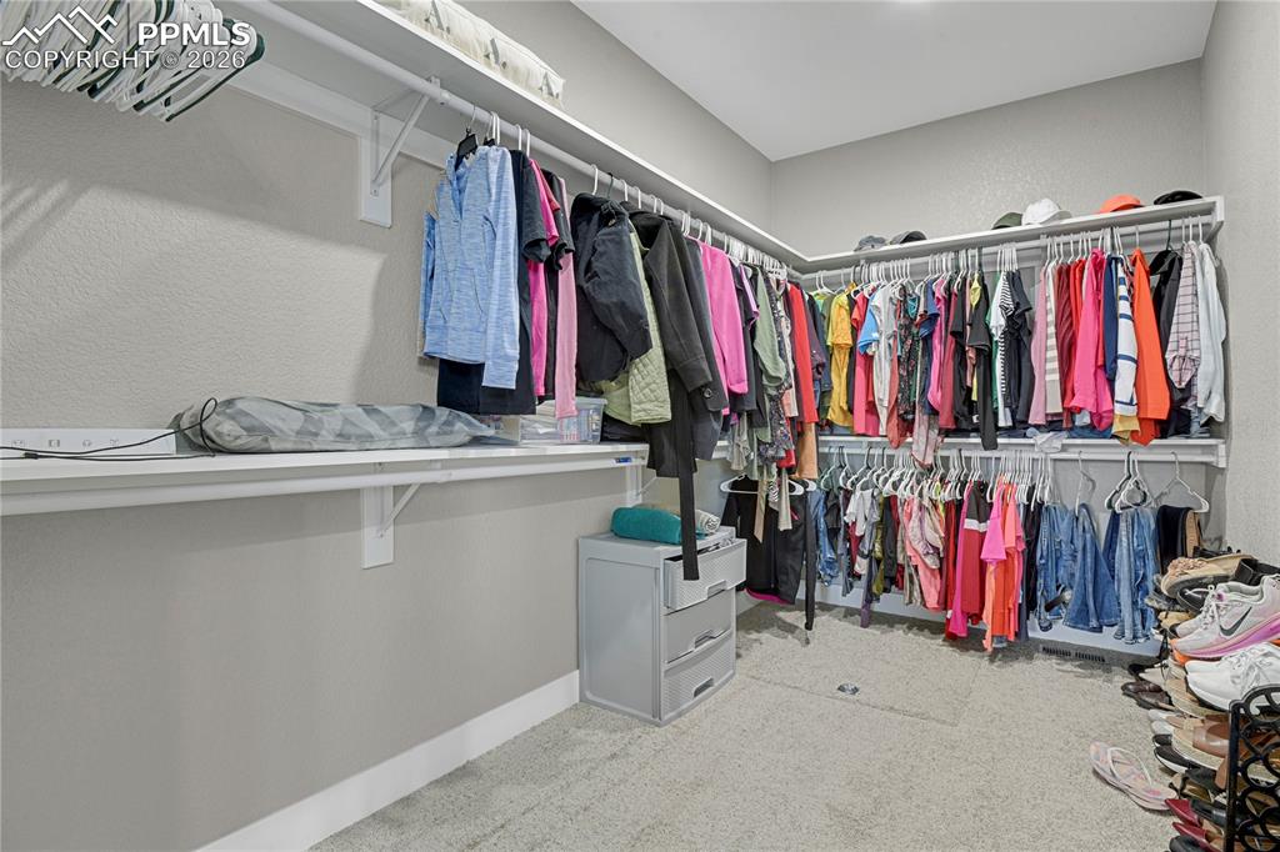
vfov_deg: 70.4
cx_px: 640
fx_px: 604
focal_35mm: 17
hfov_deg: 93.3
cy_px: 426
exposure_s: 13
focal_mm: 17
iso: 250
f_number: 8
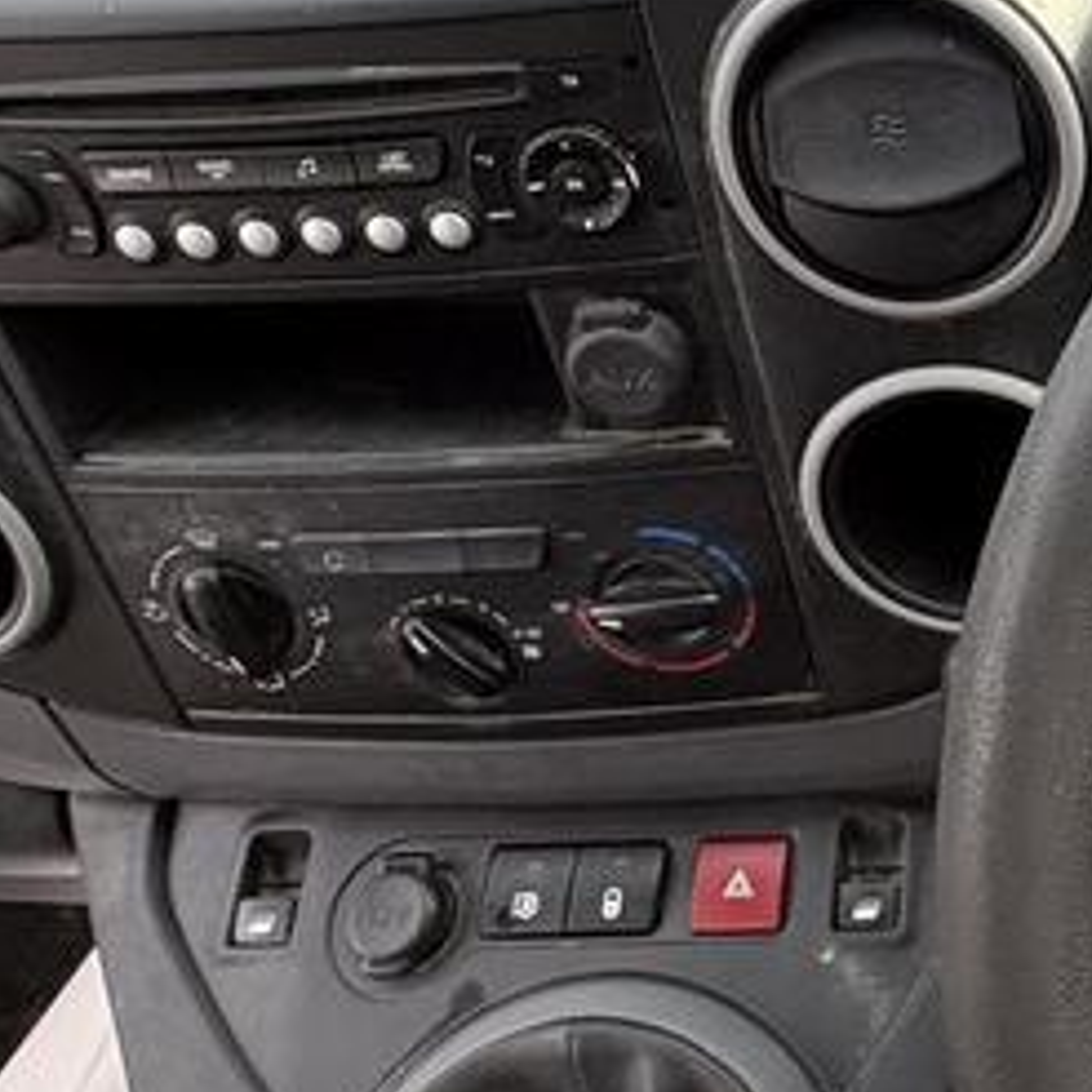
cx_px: 1261
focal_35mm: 45
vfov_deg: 37.3
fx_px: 1606
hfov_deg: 32.1
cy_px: 404
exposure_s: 1/99
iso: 125
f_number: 2.2
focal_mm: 2.22
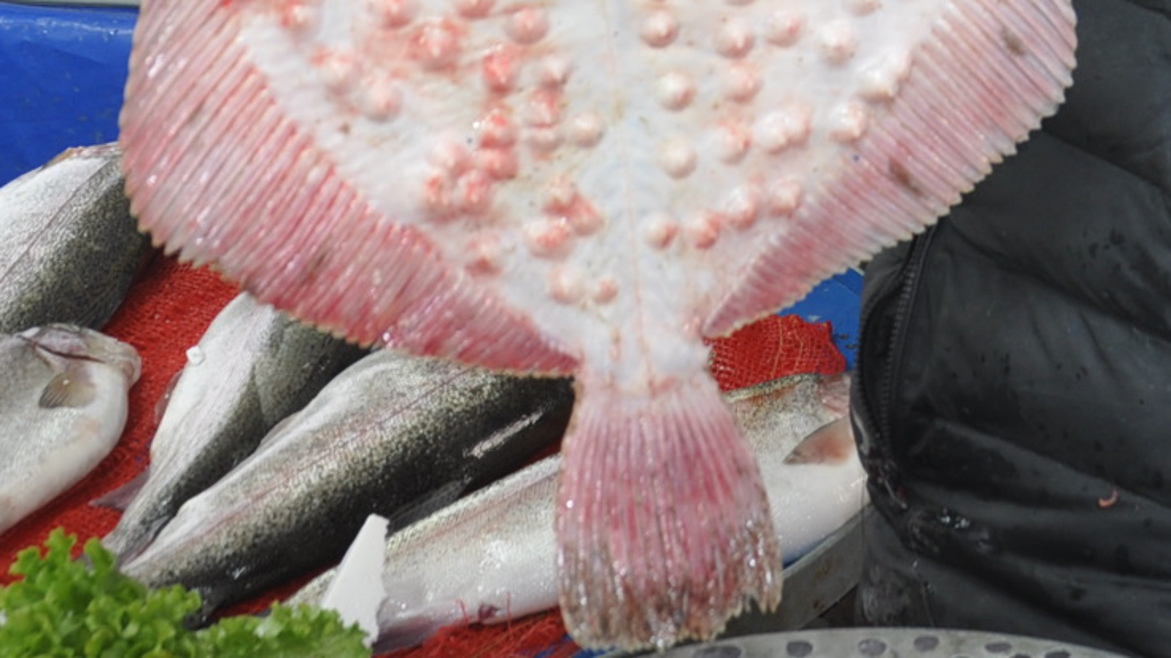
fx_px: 4252
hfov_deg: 15.3
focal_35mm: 137
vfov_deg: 8.6
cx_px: 1276
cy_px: -410
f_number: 4.5
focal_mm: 30
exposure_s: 1/200
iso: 200
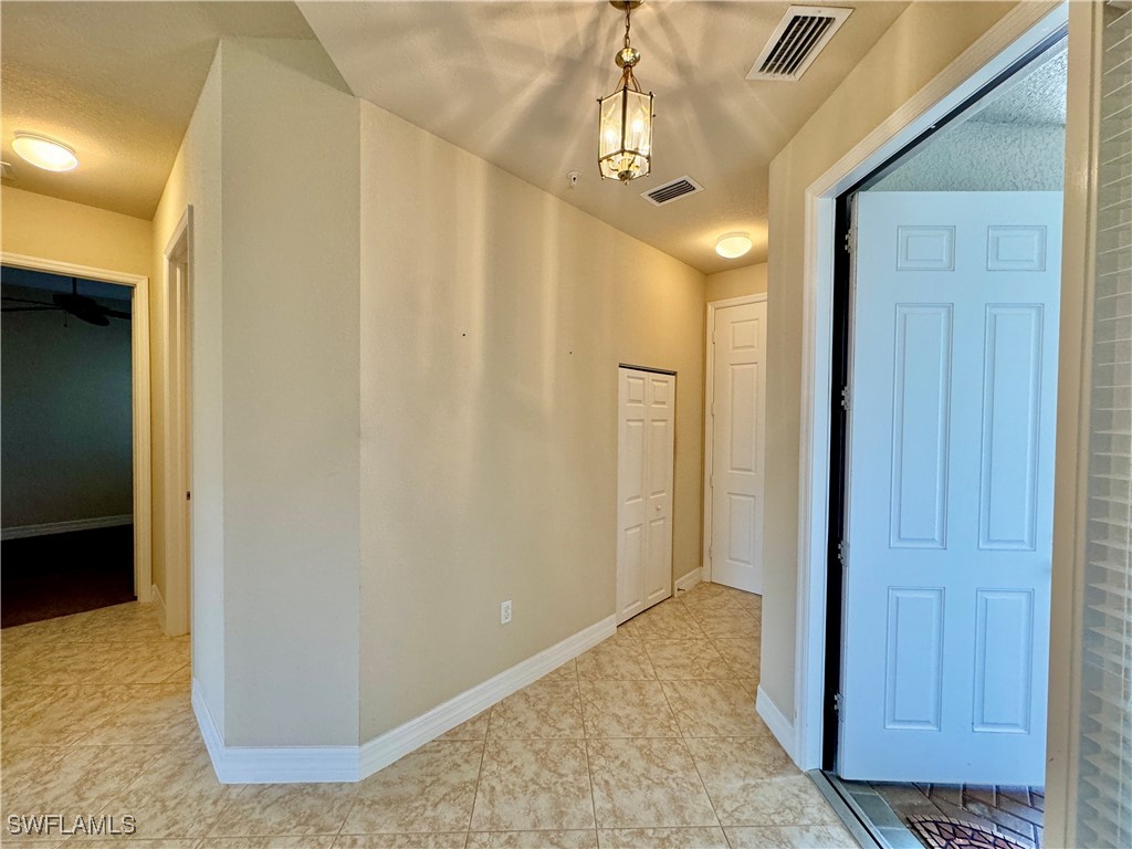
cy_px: 424
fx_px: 458
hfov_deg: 102.1
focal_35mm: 14
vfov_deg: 85.7
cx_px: 566
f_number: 2.2
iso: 250
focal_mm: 2.22
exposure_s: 1/120
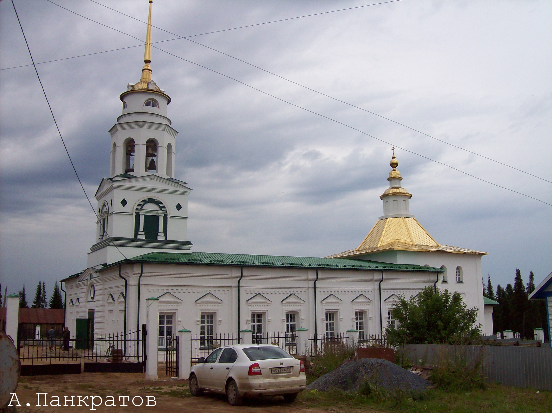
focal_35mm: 36
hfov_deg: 51.4
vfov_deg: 39.6
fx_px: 574
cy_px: 206
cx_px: 276
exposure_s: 1/551
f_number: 4.8
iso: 80
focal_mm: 6
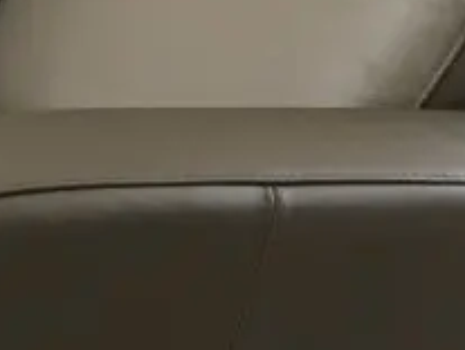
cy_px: 166
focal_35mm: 151
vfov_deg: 9.9
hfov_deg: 11.9
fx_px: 2032
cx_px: -413
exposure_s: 1/20
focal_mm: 4.15
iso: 200
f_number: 2.2
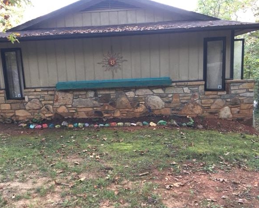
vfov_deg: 47.2
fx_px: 238
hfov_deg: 57.1
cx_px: 118
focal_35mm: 31
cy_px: 105
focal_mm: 4.15
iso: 125
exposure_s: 1/30
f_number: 2.2
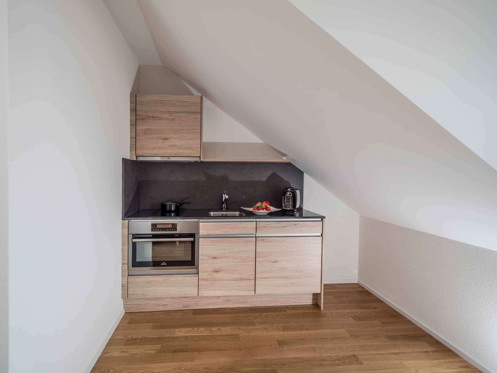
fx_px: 258
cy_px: 186
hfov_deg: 87.8
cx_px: 248
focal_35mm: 18
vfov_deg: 71.6
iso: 200
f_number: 2.8
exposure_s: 1/40
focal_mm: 9
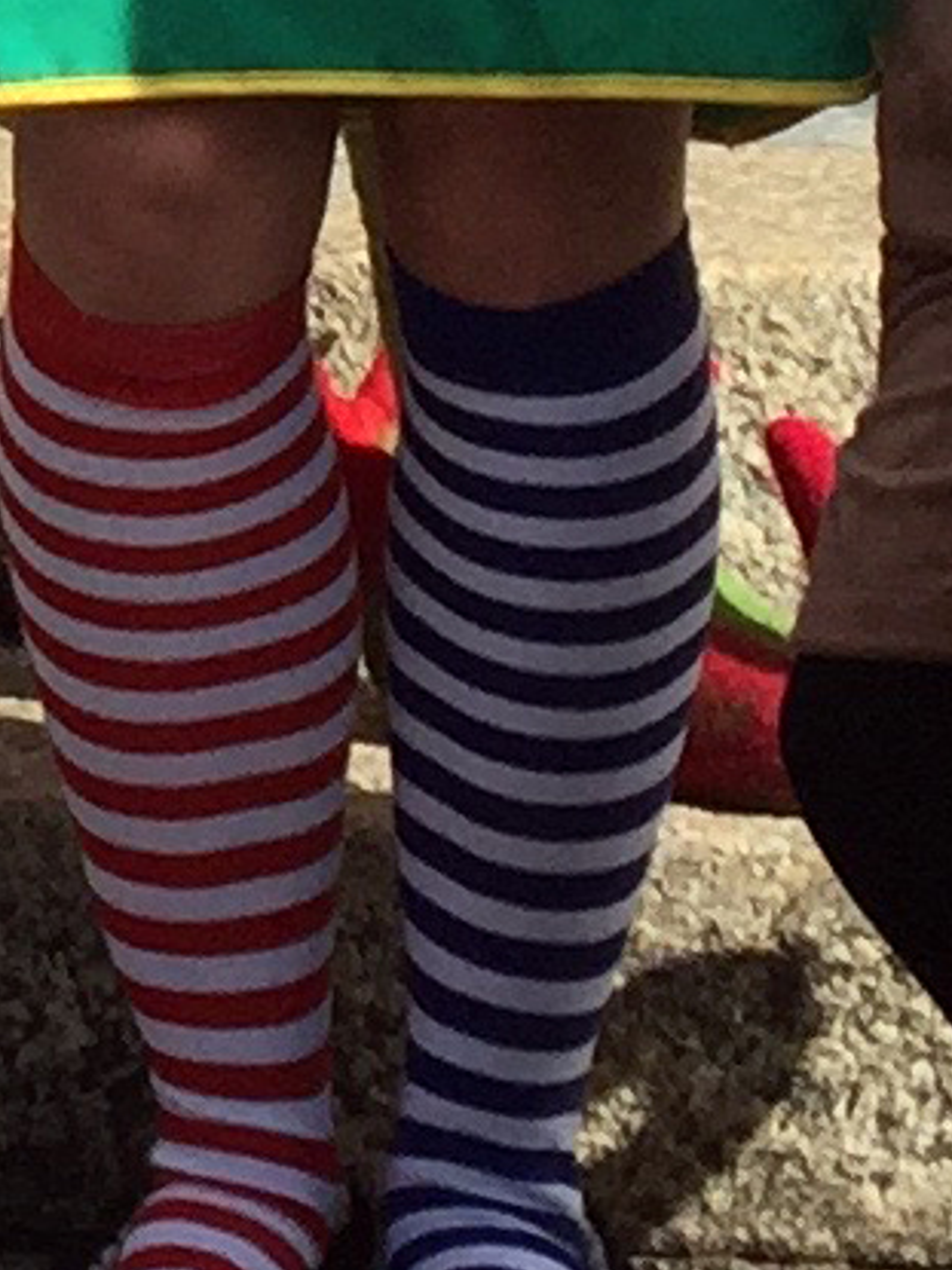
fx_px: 8365
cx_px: -1191
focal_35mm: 228
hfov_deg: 6.3
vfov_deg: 8.1
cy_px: -1524
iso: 32
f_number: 2.2
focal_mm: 4.15
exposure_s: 1/2475
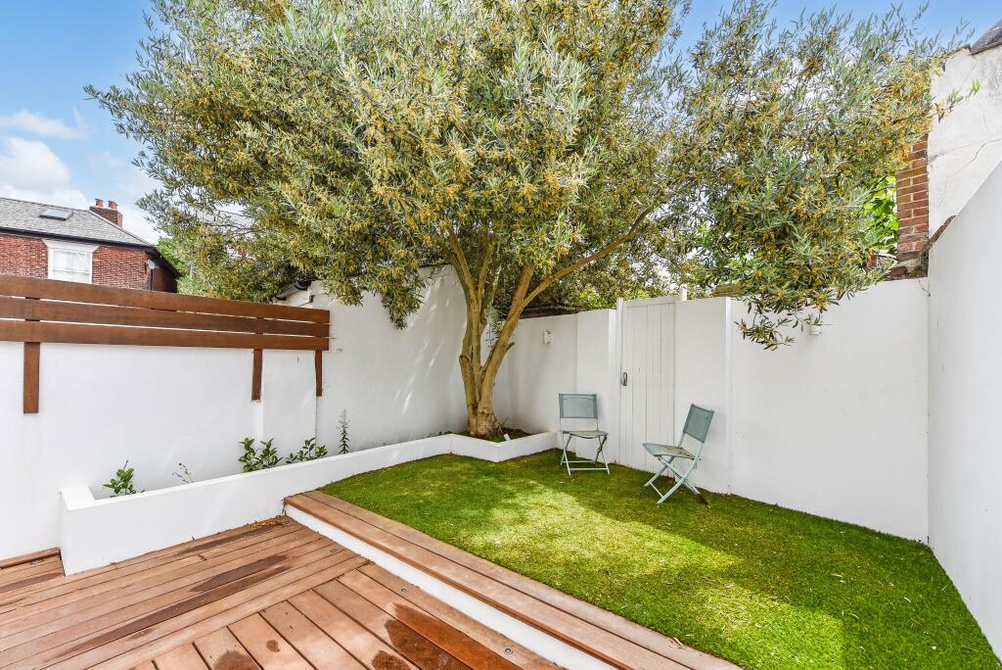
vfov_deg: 81.3
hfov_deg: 104.2
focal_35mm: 14
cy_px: 335
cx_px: 501
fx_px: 390
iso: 400
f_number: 8
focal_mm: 14
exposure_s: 1/800
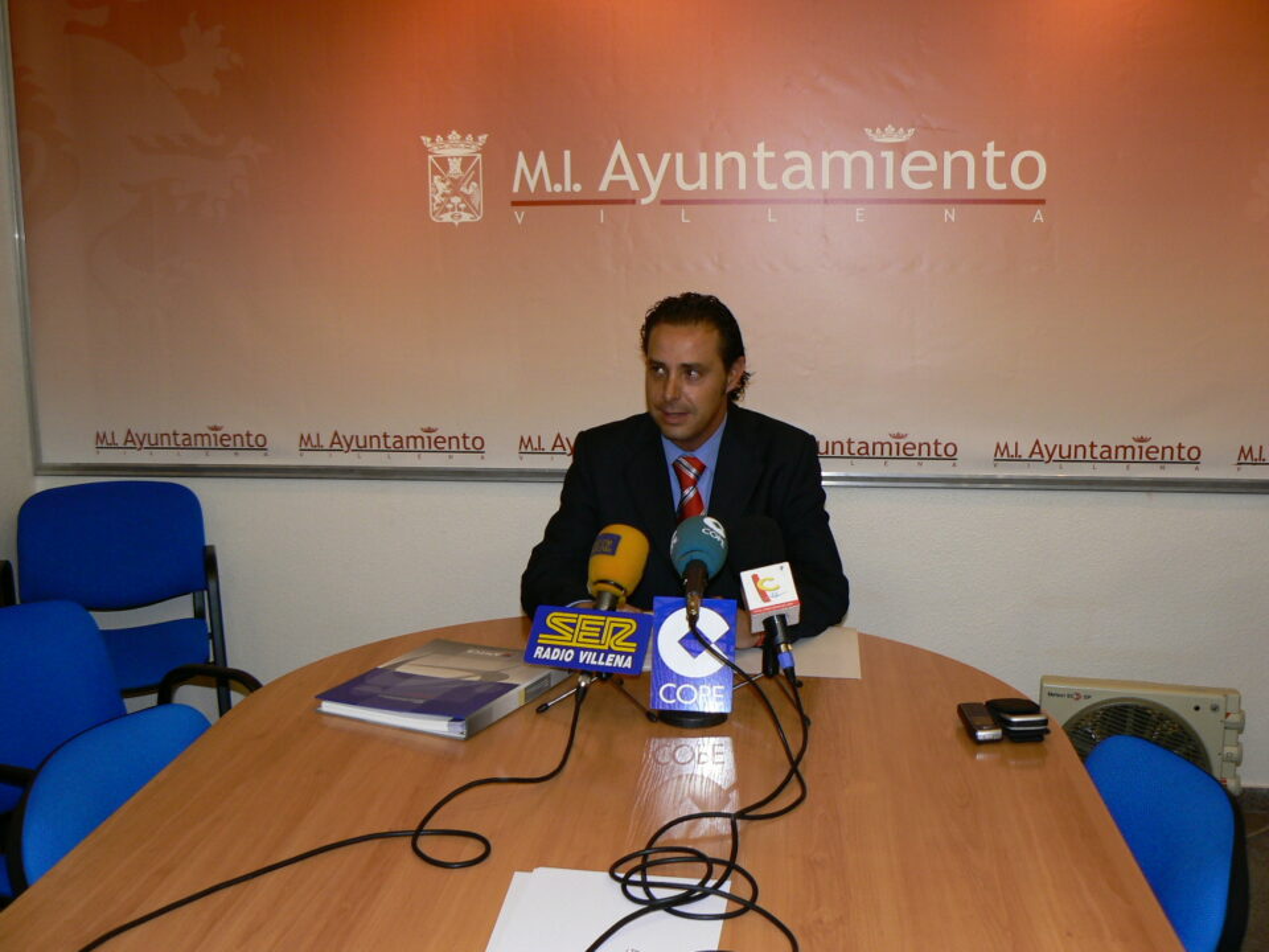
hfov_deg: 51.4
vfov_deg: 39.7
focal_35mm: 36
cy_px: 476
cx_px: 634
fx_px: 1320
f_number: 2.8
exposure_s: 1/25
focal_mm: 6
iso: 100
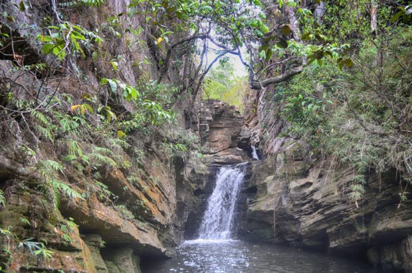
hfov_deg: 46.5
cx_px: 206
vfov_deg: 31.8
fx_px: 480
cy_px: 136
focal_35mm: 42
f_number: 5
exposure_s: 1/100
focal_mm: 28
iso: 400
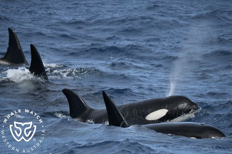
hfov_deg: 3.4
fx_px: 3866
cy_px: 77
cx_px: 116
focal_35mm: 600
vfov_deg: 2.3
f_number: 6.3
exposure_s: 1/8000
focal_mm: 600
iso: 1600
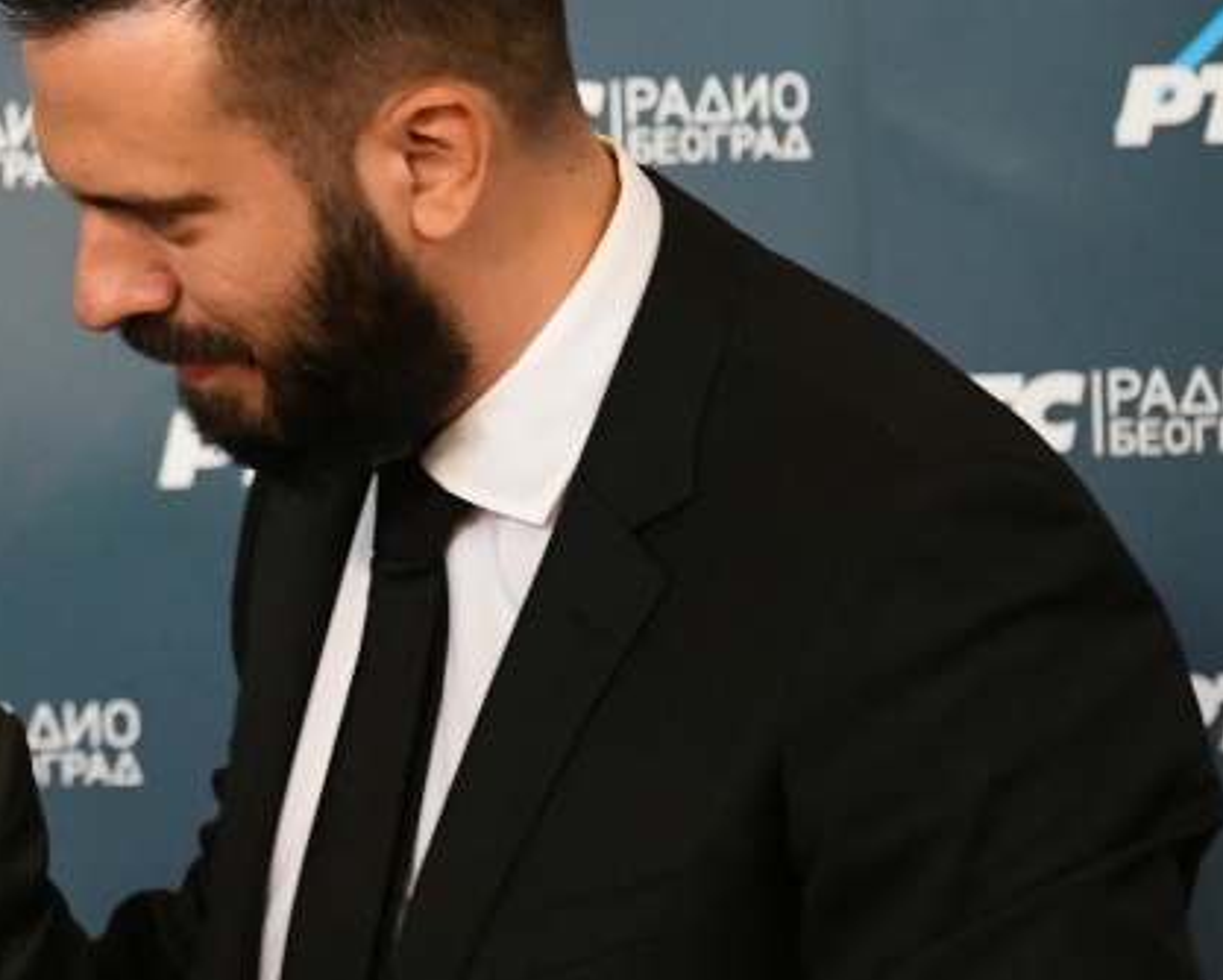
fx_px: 17817
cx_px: -601
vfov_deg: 3.1
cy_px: 546
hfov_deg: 3.9
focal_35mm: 492
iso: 4000
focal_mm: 135
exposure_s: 1/160
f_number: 3.2
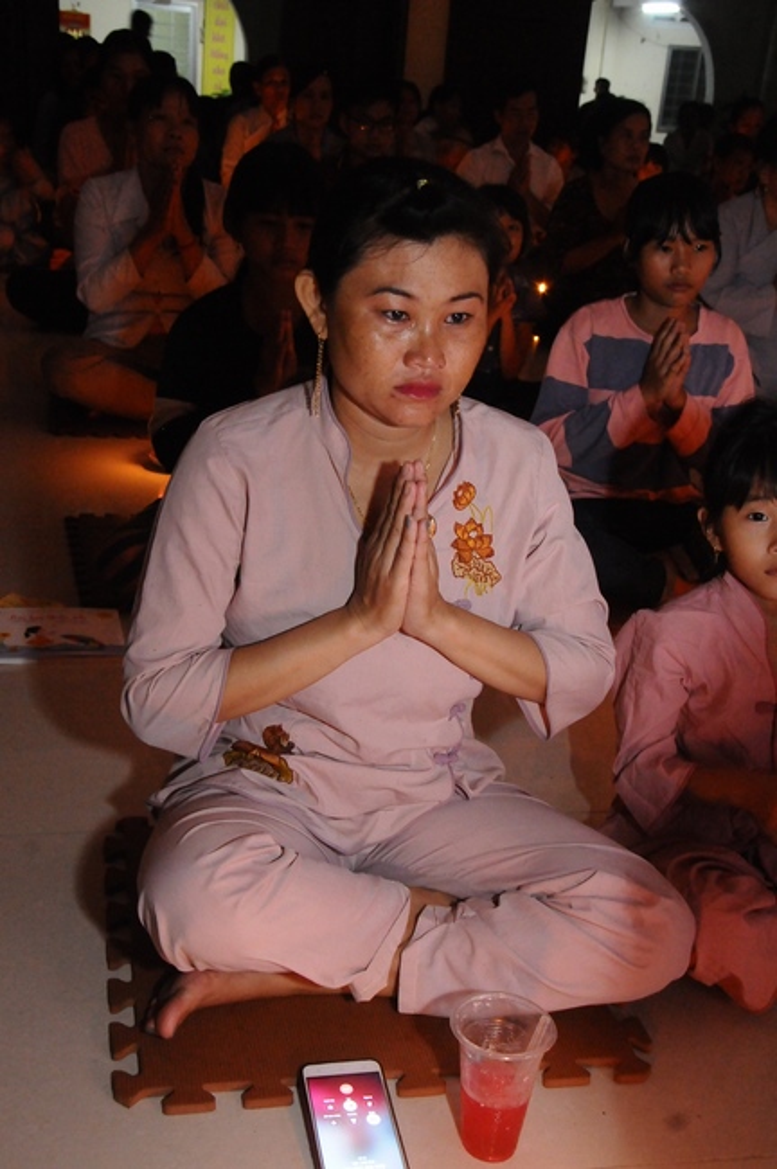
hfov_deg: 29.8
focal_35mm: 45
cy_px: 584
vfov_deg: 43.6
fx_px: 1460
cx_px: 388
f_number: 8
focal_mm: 30
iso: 3200
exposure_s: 1/15
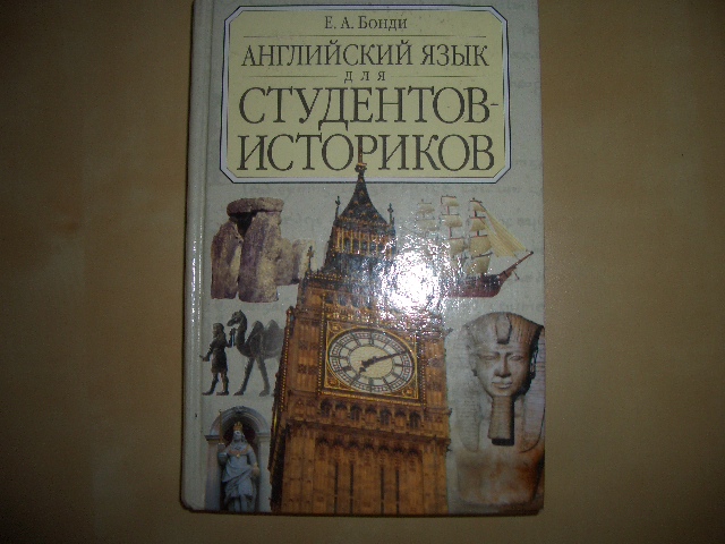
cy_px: 272
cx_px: 362
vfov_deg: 40.7
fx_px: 733
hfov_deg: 52.6
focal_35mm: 35
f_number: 2.6
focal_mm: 5.8
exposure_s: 1/60
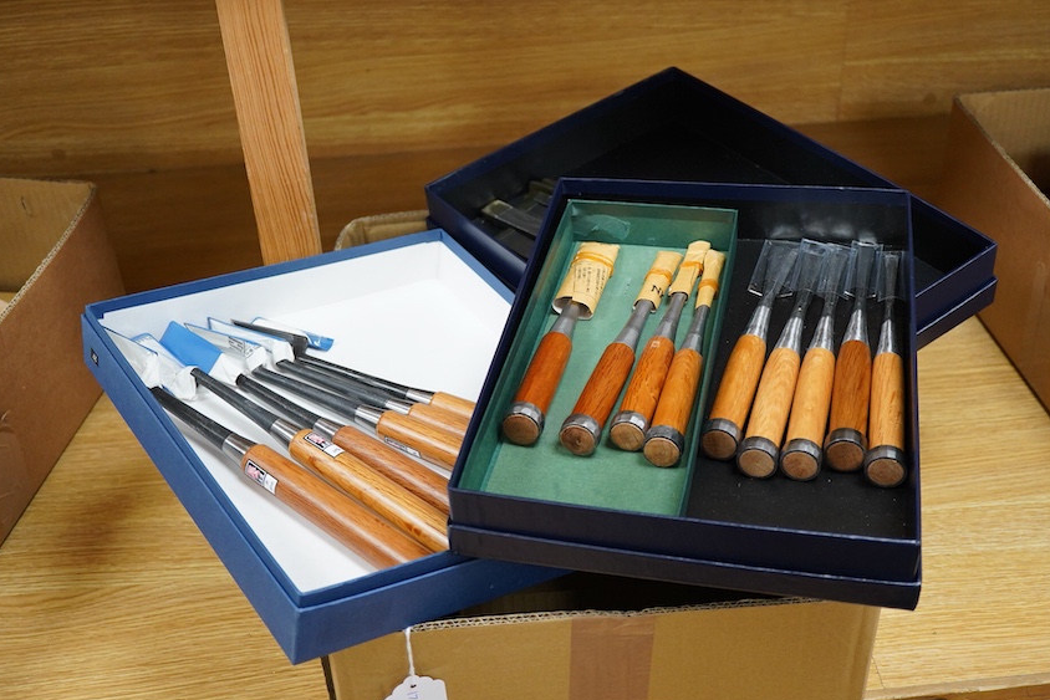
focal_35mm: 48
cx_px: 546
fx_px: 1400
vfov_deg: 28.1
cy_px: 343
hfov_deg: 41.1
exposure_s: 1/125
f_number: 3.5
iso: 1250
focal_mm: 30
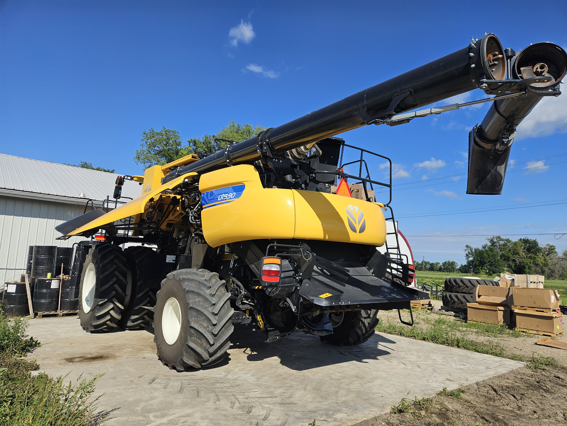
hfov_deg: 73.9
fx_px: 377
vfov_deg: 58.9
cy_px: 213
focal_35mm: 23
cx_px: 284
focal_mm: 5.4
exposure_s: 1/2686
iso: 25
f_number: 1.8
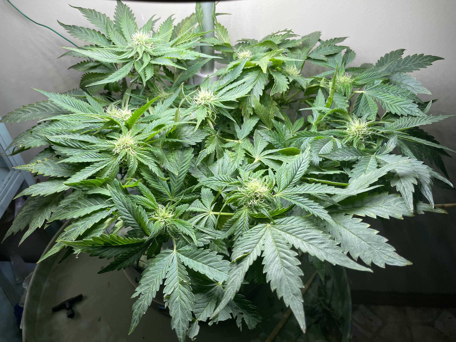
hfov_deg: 67.3
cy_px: 171
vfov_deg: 53.1
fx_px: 343
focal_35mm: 26
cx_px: 228
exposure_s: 1/216
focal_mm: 4.2
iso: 32
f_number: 1.6
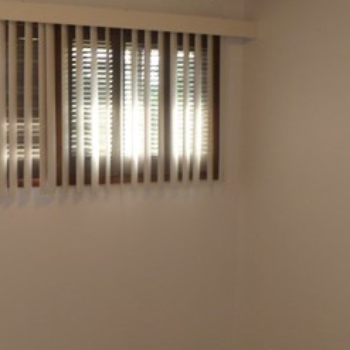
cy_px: 196
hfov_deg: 26.4
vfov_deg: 26.9
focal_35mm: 64
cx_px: 71
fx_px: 732
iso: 100
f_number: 3.3
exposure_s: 1/30
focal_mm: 5
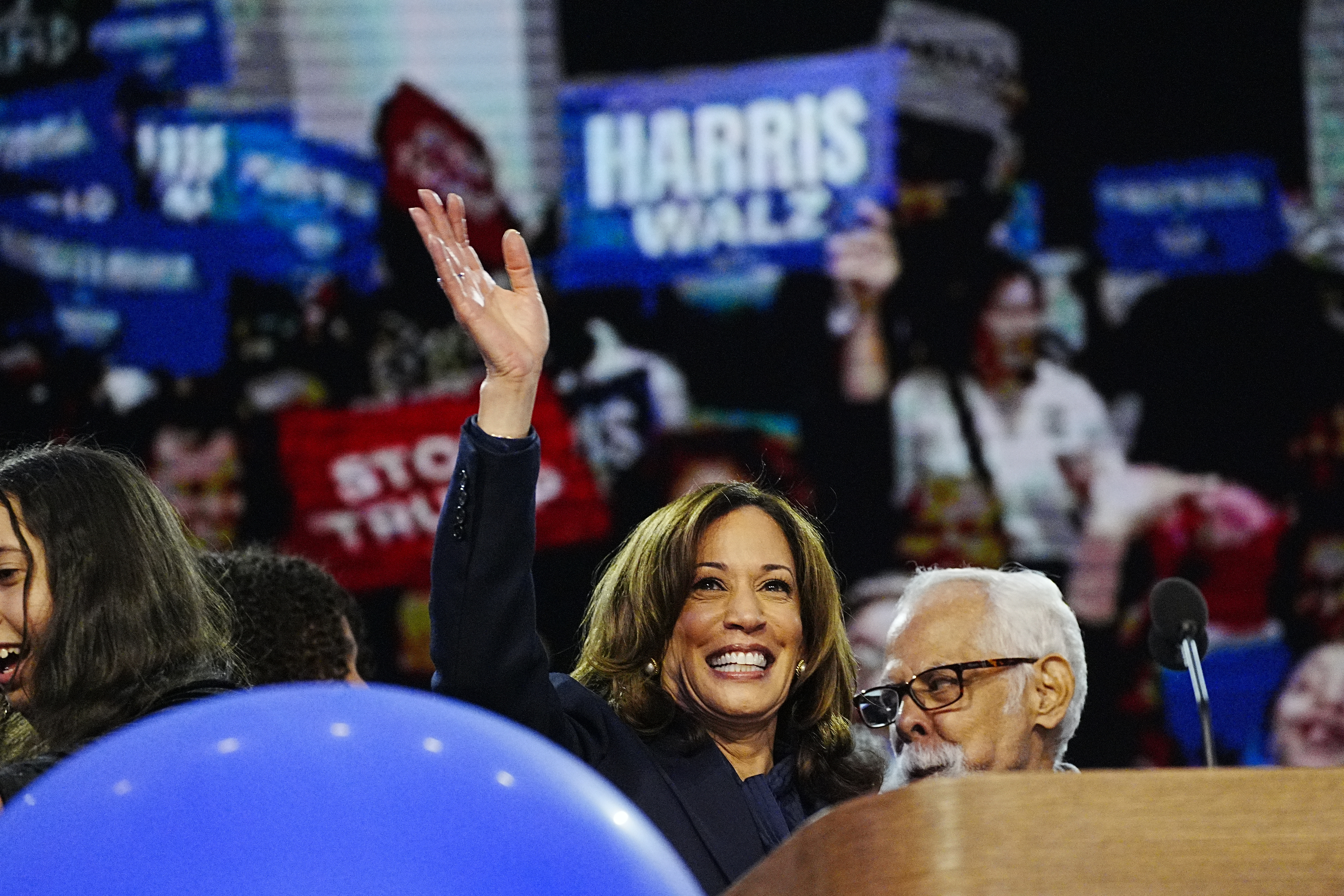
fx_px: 8885
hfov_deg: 8.7
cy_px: 448
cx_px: 672
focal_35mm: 238
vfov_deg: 5.8
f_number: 5.6
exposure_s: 1/400
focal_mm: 238
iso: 8000
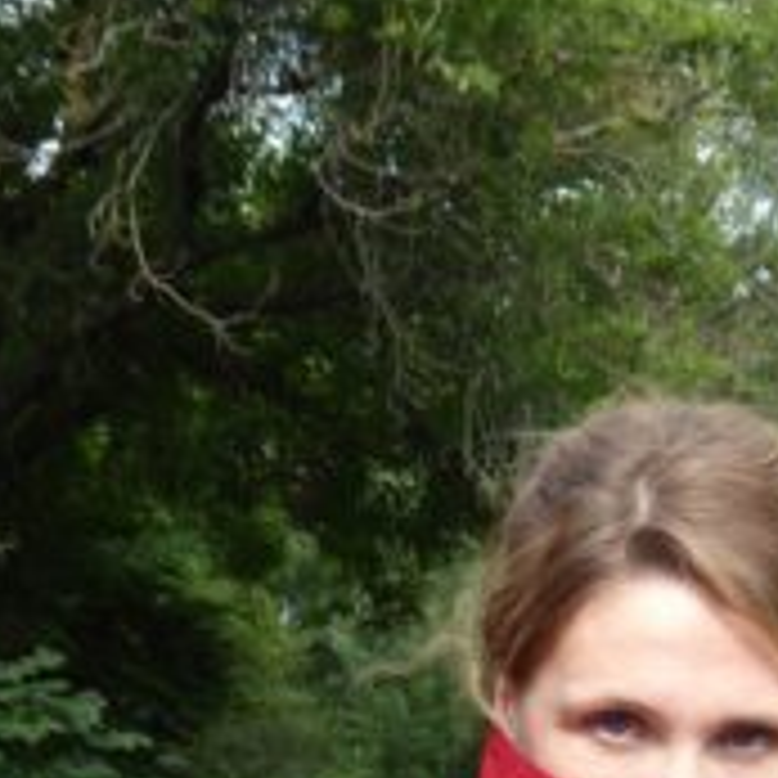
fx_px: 2060
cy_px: 985
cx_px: 499
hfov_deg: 21.3
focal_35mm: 81
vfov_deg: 19.8
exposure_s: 1/125
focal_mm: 5.8
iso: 80
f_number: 4
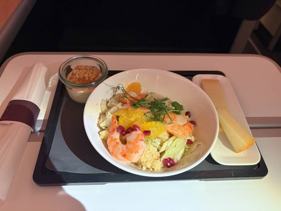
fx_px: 211
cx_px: 140
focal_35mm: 26
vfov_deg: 53.1
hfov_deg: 67.3
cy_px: 106
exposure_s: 1/38
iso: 500
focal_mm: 5.96
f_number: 1.6
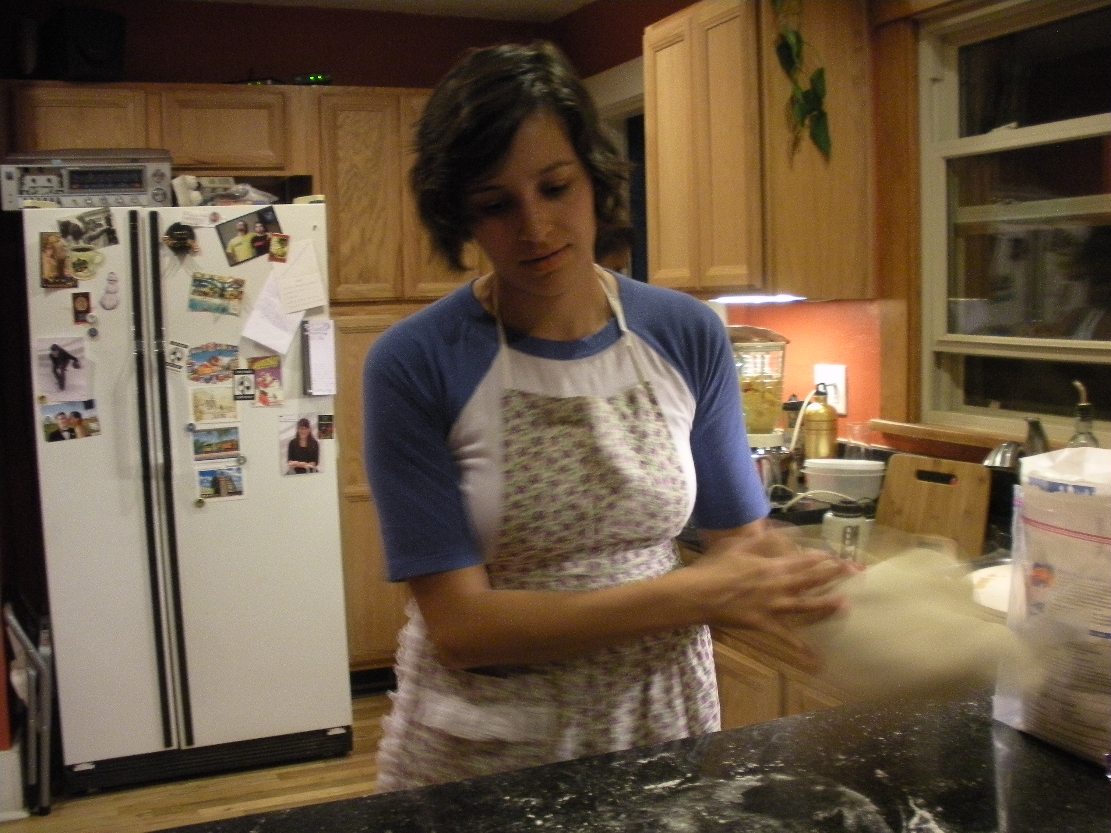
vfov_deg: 40.7
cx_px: 556
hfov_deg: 52.6
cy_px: 416
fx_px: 1123
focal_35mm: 35
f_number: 3.5
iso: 400
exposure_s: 1/11.5
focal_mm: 6.3
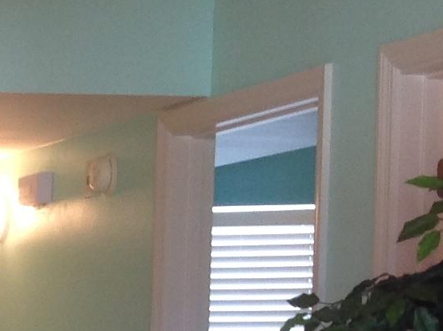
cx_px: -440
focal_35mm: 164
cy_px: 476
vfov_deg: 8.8
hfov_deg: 11.0
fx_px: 2096
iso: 50
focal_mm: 4.28
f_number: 2.4
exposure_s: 1/30
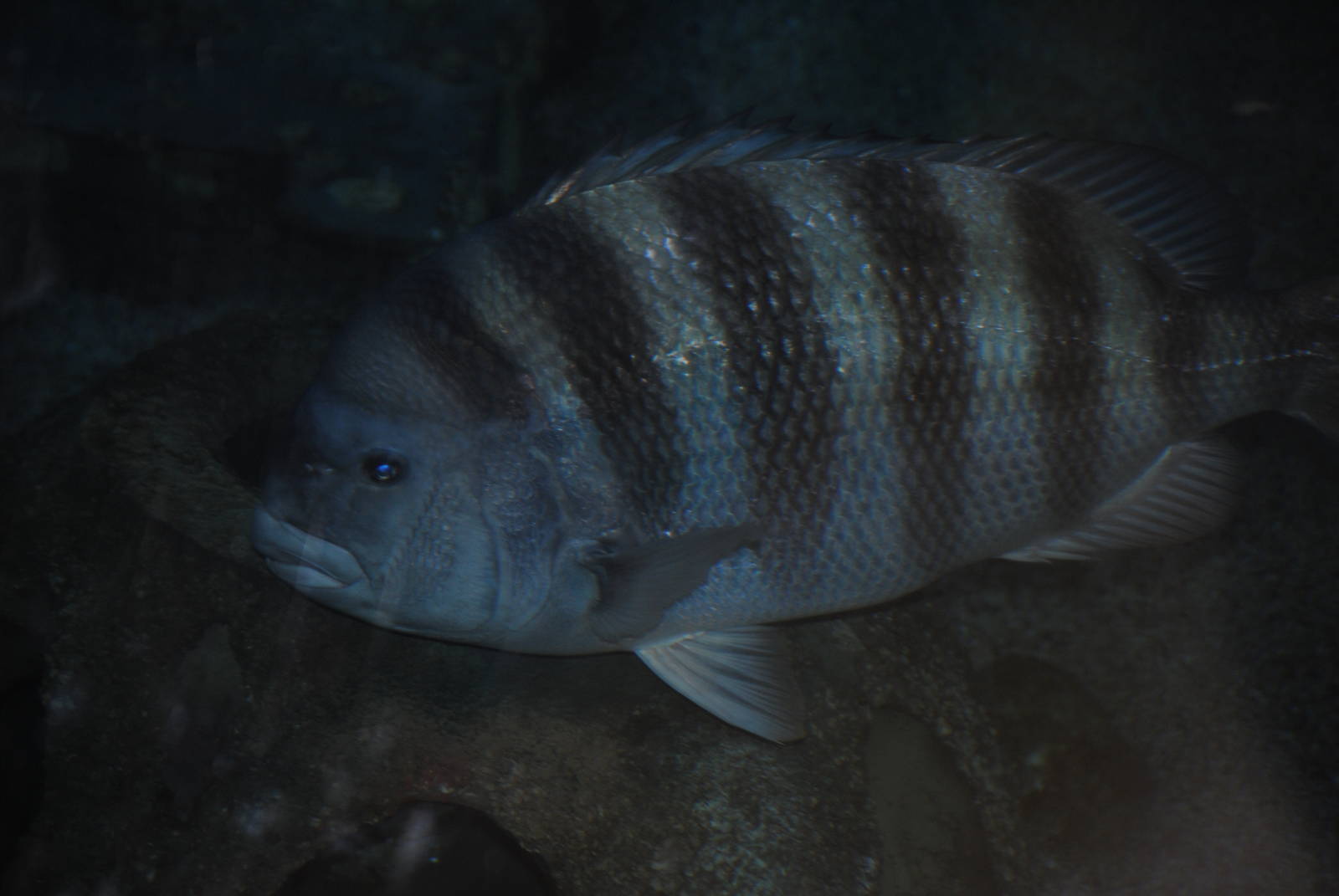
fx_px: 4804
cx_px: 670
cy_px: 448
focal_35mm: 129
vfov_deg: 10.7
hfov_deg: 15.9
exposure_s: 1/60
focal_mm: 86
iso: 200
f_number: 4.2
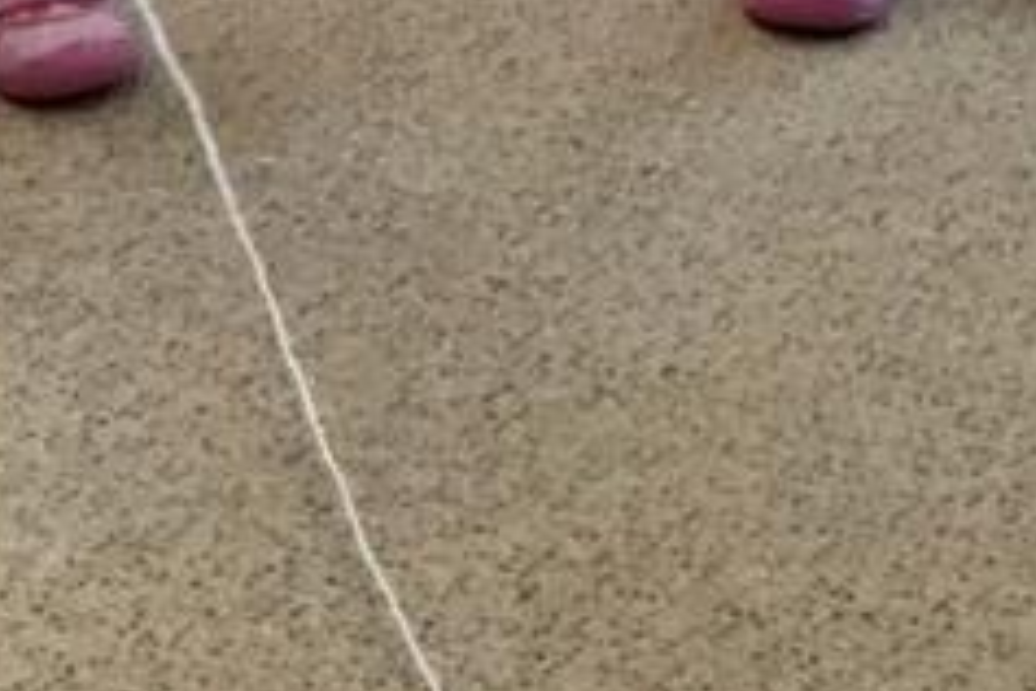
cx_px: 555
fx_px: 5237
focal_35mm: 182
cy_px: -761
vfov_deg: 7.2
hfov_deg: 11.3
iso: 40
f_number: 2.4
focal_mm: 3.3
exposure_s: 1/33
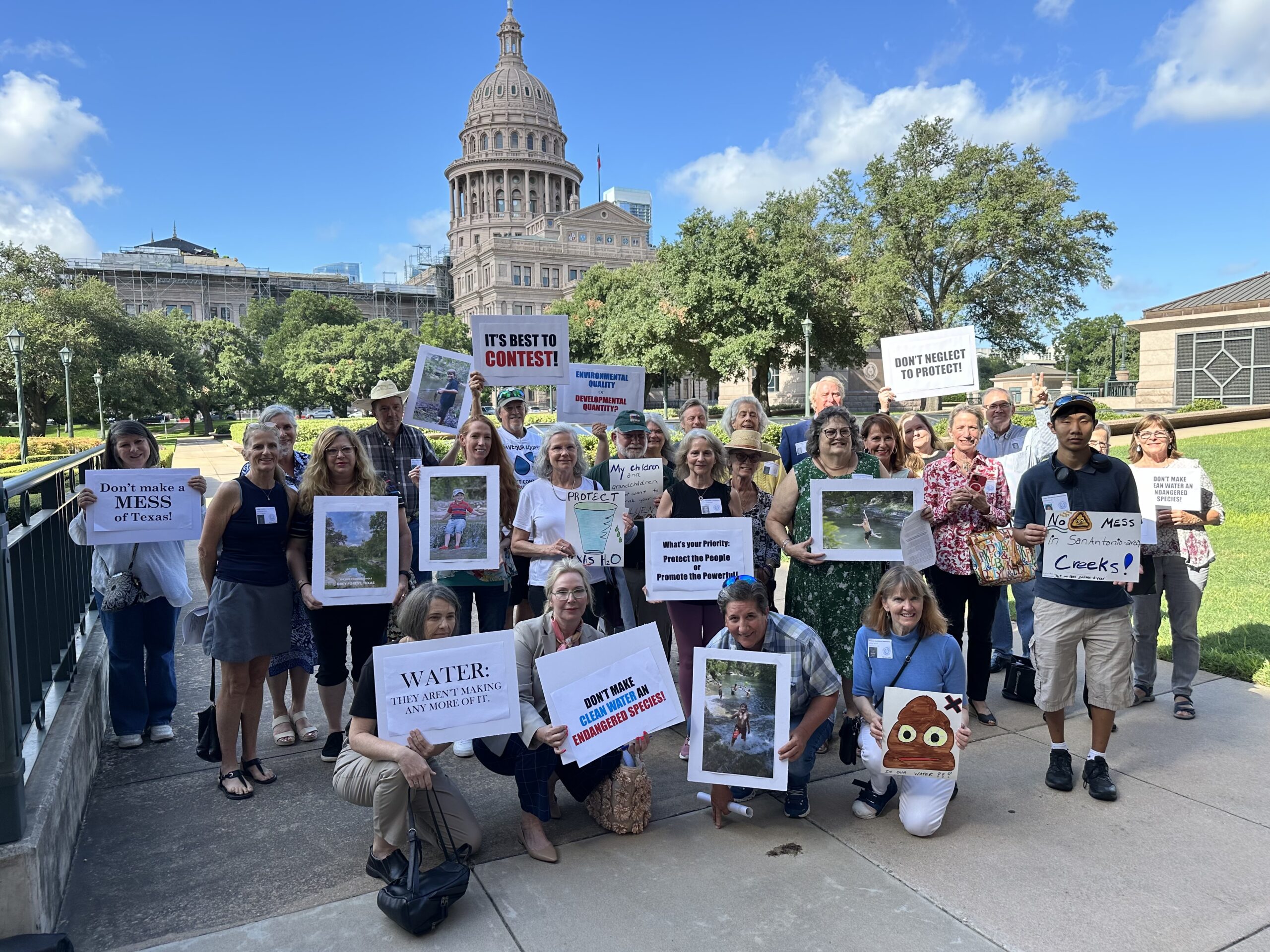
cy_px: 476
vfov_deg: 56.8
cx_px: 635
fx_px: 881
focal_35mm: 24
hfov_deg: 71.6
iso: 80
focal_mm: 6.86
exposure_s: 1/1241
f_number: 1.78
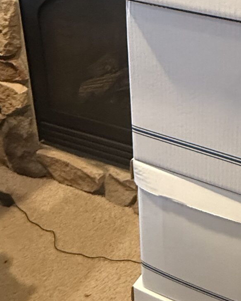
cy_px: 43
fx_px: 428
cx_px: 271
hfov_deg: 28.3
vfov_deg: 36.8
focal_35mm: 48
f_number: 2.2
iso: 640
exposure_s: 1/60
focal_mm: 2.22
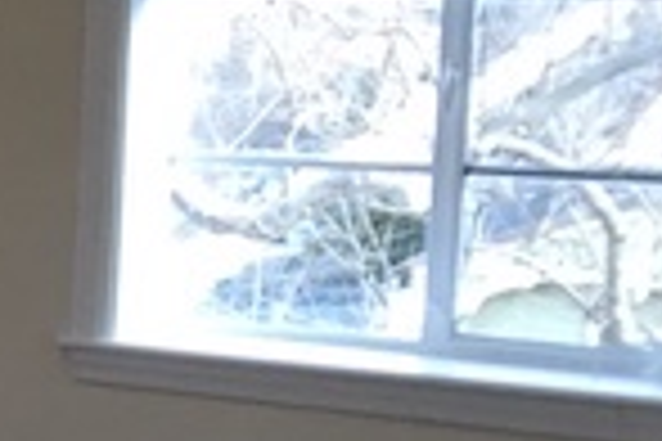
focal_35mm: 158
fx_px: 2905
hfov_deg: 10.5
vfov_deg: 8.7
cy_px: 302
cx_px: -1112
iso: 40
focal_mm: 3.99
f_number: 1.8
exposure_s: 1/120
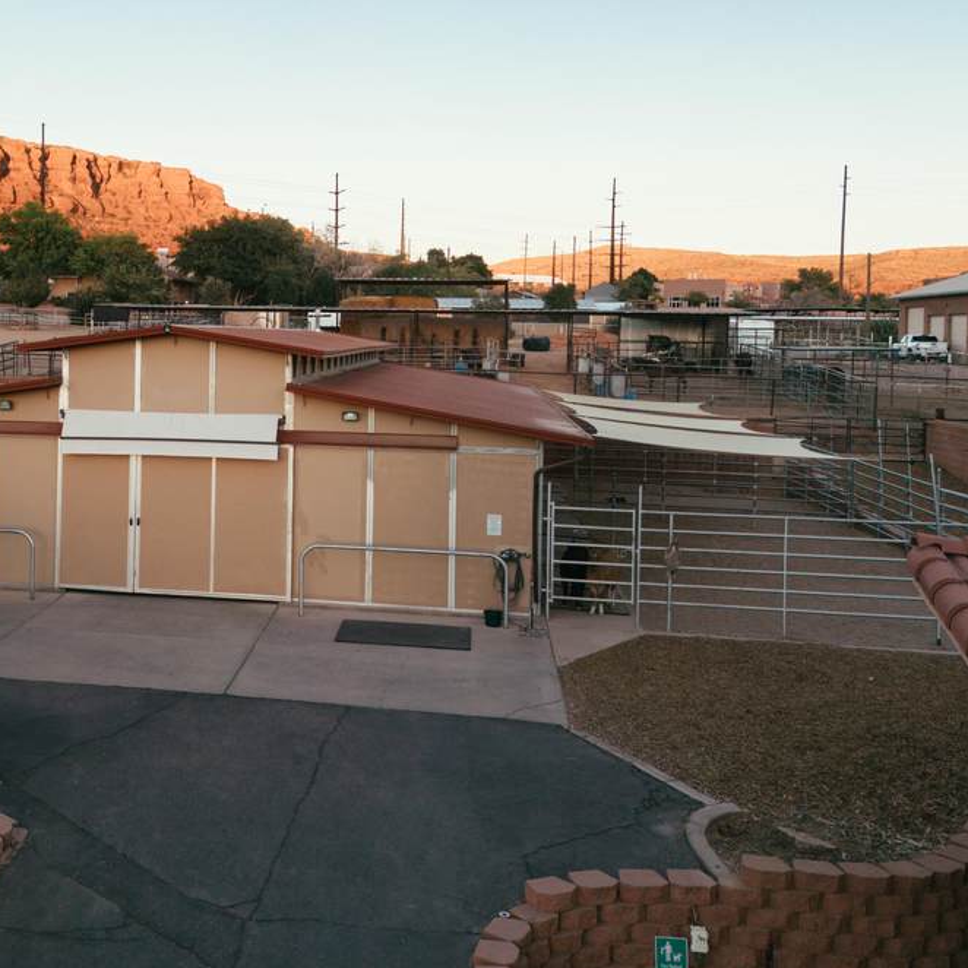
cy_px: 371
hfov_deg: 39.4
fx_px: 1297
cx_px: 199
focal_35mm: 41
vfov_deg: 40.7
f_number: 1.7
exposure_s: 1/400
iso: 100
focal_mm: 6.72
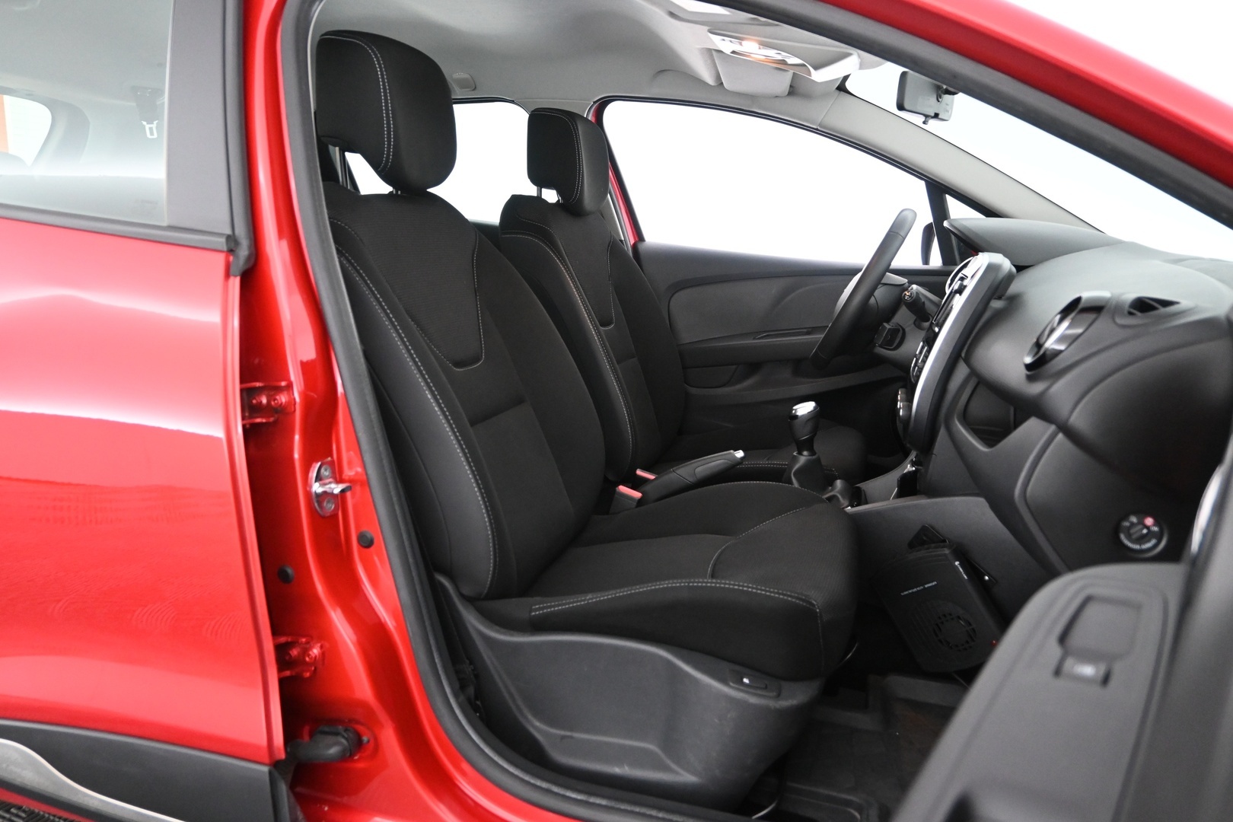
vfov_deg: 47.9
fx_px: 925
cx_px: 616
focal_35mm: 27
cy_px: 411
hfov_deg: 67.4
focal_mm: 18
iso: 2500
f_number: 3.5
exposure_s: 1/30
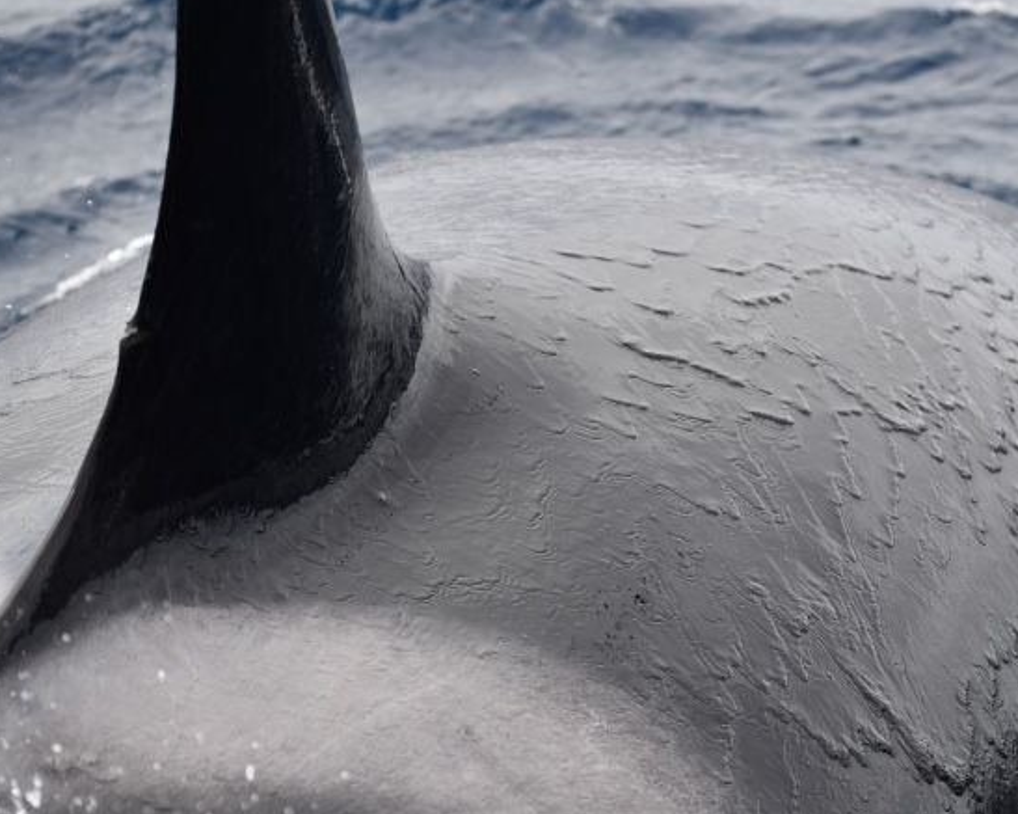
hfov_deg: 6.3
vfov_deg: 5.0
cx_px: 705
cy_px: 491
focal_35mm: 309
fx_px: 9305
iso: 400
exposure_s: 1/1600
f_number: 6.3
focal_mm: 150
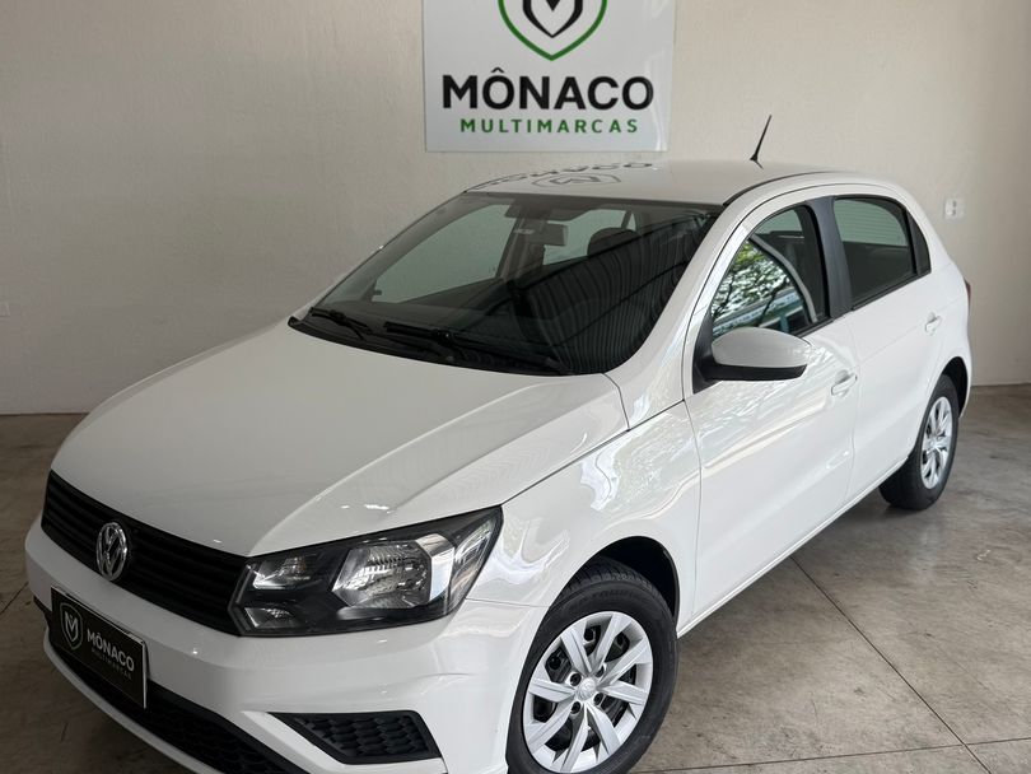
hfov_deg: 71.6
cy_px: 387
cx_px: 516
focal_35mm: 24
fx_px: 715
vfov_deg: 56.8
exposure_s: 1/336
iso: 80
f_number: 1.78
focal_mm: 6.76
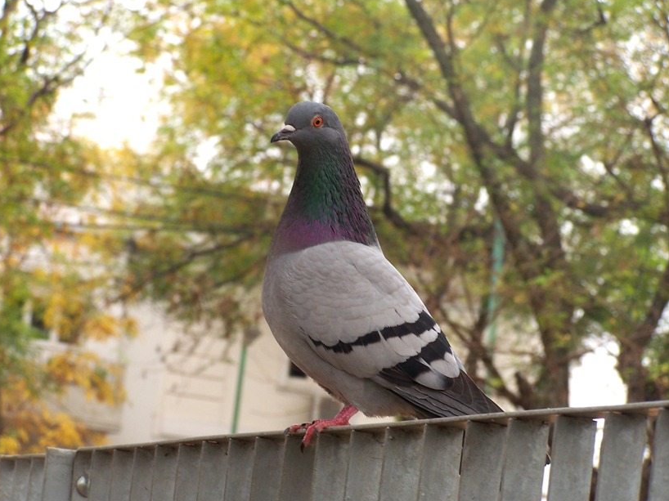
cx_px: 333
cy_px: 250
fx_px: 2492
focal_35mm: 129
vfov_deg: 11.5
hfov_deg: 15.3
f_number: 4.5
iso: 80
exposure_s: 1/80
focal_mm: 21.2
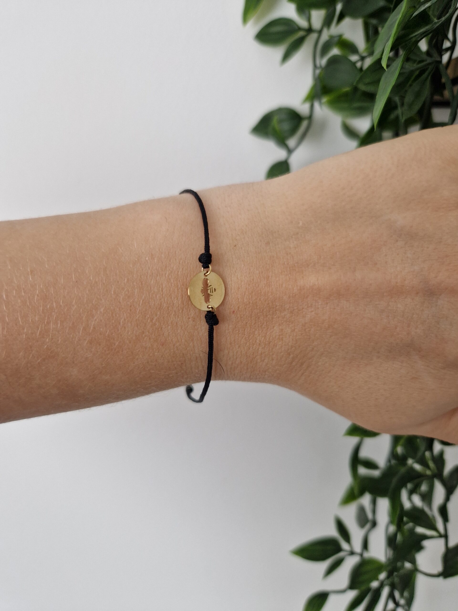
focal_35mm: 23
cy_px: 306
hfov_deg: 58.9
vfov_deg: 73.9
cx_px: 229
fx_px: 406
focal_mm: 5.4
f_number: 1.8
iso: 50
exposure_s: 1/100
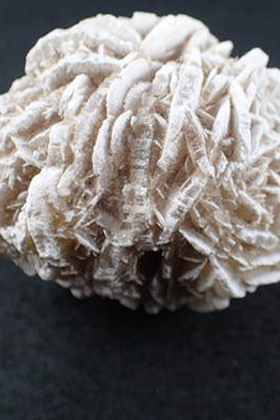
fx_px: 595
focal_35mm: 51
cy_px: 169
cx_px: 160
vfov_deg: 38.7
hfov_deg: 26.4
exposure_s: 1/160
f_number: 2.3
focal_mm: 5.5
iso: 100
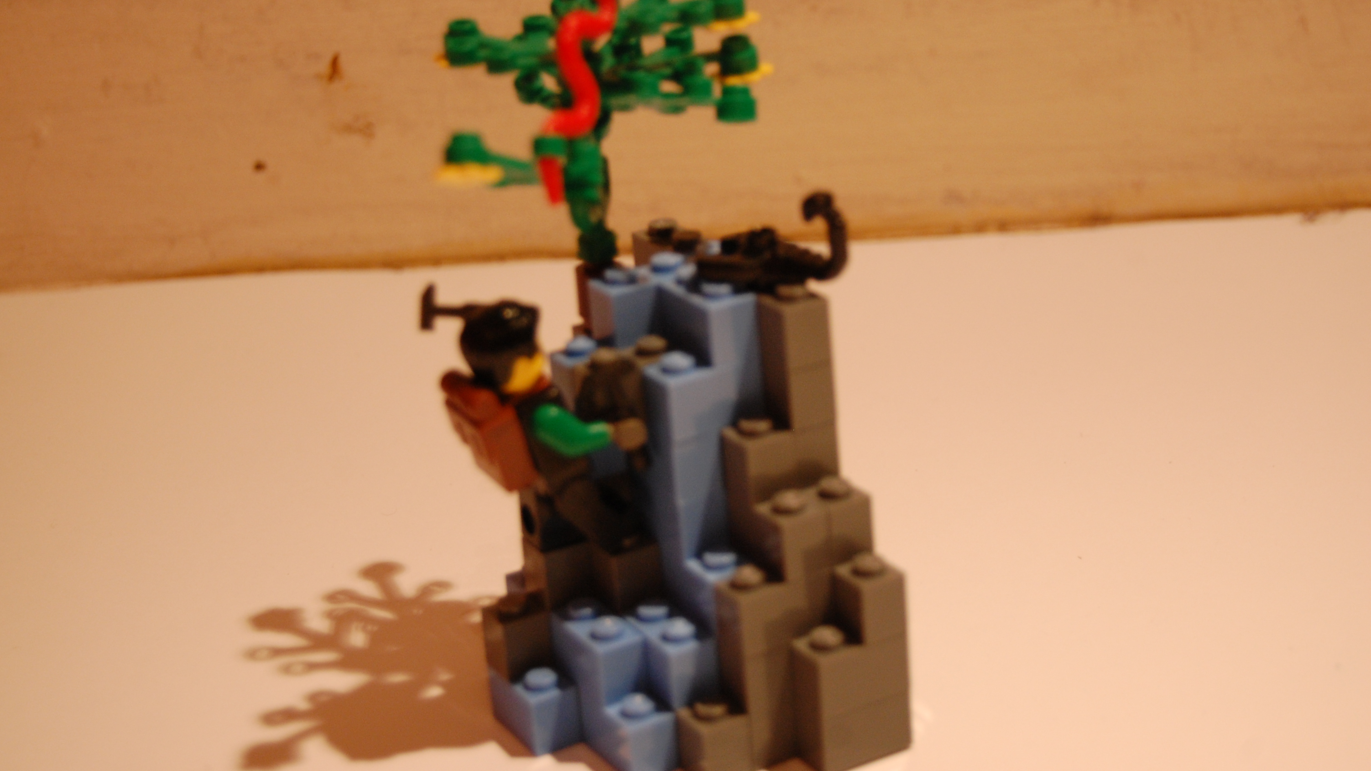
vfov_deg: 18.3
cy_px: 343
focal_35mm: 66
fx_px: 2399
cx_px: 685
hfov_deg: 31.9
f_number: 5.3
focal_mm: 42
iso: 800
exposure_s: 1/10
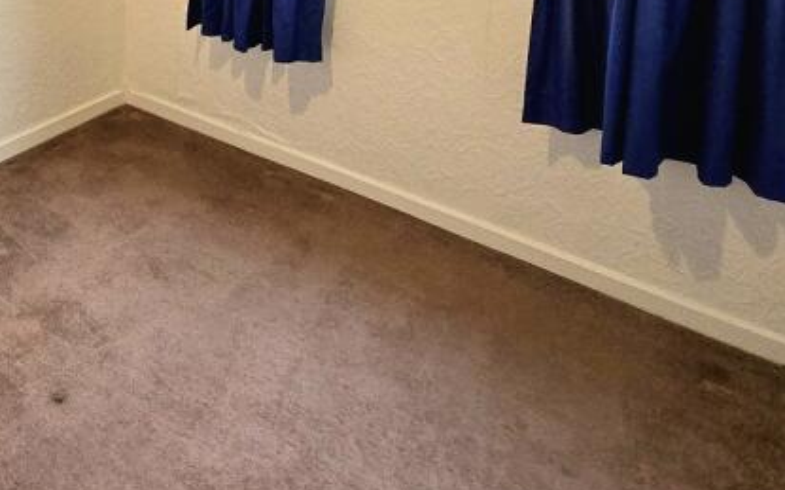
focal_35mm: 34
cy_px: -121
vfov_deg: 30.6
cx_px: 108
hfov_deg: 51.4
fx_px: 727
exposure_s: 1/100
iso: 320
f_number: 2.2
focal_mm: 2.2
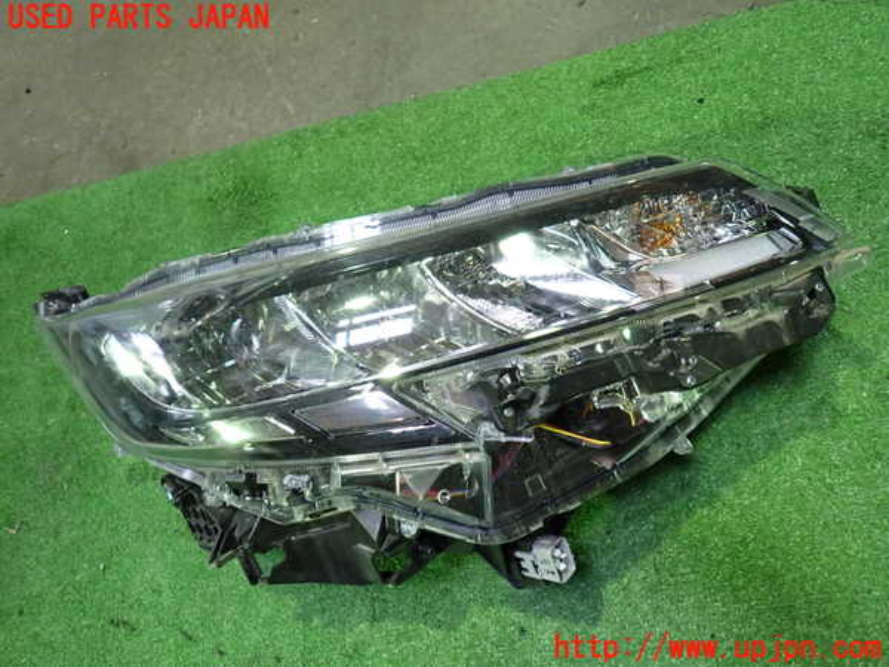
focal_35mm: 25
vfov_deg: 54.9
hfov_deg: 69.4
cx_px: 444
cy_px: 334
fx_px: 642
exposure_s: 1/30
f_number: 2
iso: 400
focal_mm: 4.5
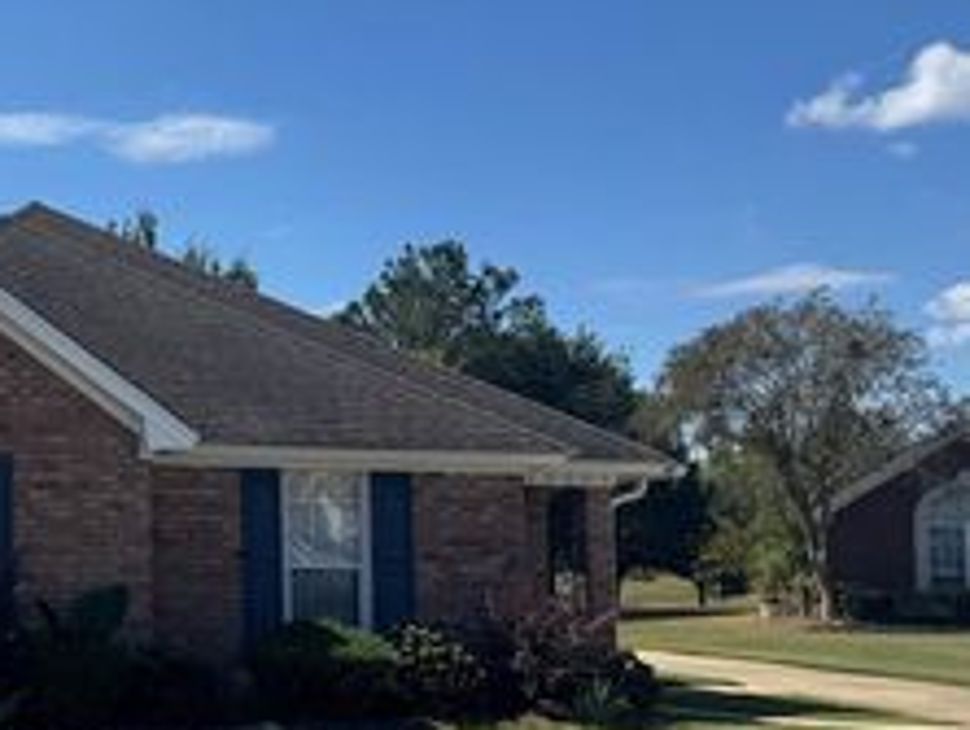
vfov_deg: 27.1
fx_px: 1515
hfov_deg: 32.1
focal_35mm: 54
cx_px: -48
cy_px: 387
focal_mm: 6.76
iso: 80
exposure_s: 1/6410
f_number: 1.78
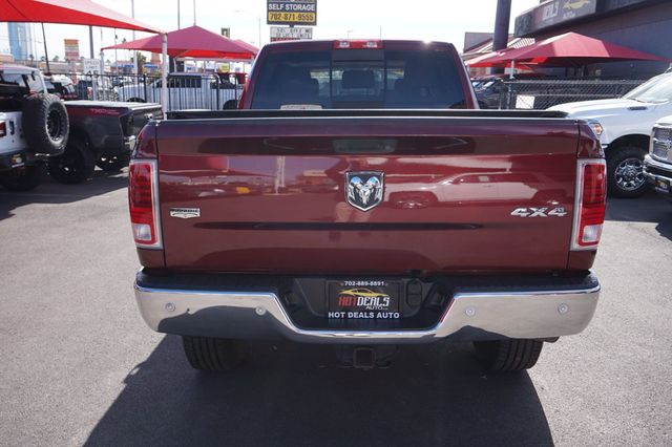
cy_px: 224
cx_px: 336
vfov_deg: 43.6
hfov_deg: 62.0
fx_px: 560
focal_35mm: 30
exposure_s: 1/200
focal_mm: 20
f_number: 6.3
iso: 100
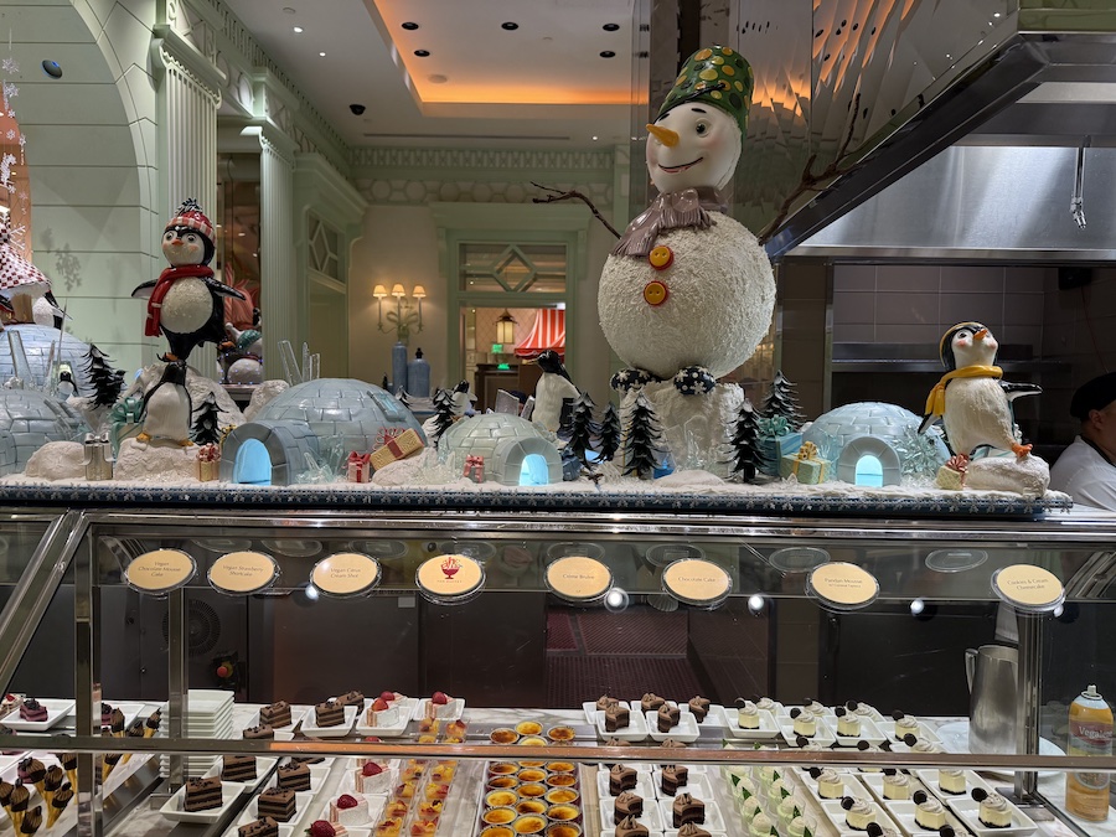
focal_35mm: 24
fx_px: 774
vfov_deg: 56.8
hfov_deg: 71.6
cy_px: 418
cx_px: 558
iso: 160
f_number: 1.78
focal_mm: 6.76
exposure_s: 1/120
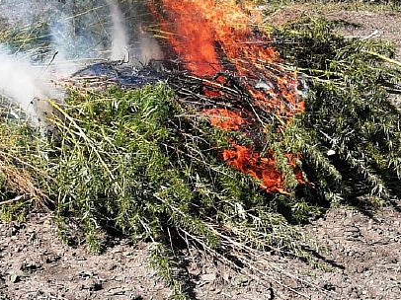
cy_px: 161
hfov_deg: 28.7
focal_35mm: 67
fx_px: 776
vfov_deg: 21.9
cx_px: 121
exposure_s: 1/957
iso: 50
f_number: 1.8
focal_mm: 3.62
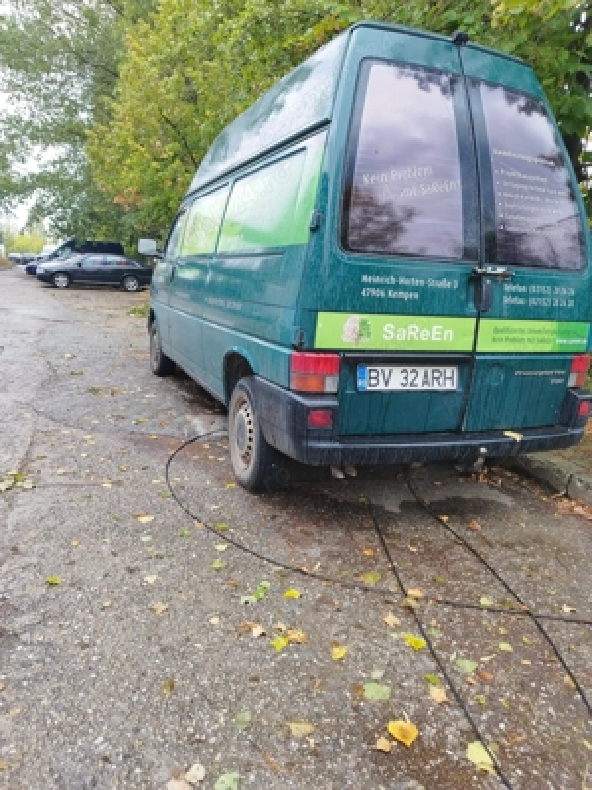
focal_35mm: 24
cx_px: 296
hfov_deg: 56.8
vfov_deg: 71.6
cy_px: 395
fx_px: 547
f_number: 1.89
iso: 70
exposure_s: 1/50
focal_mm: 5.89
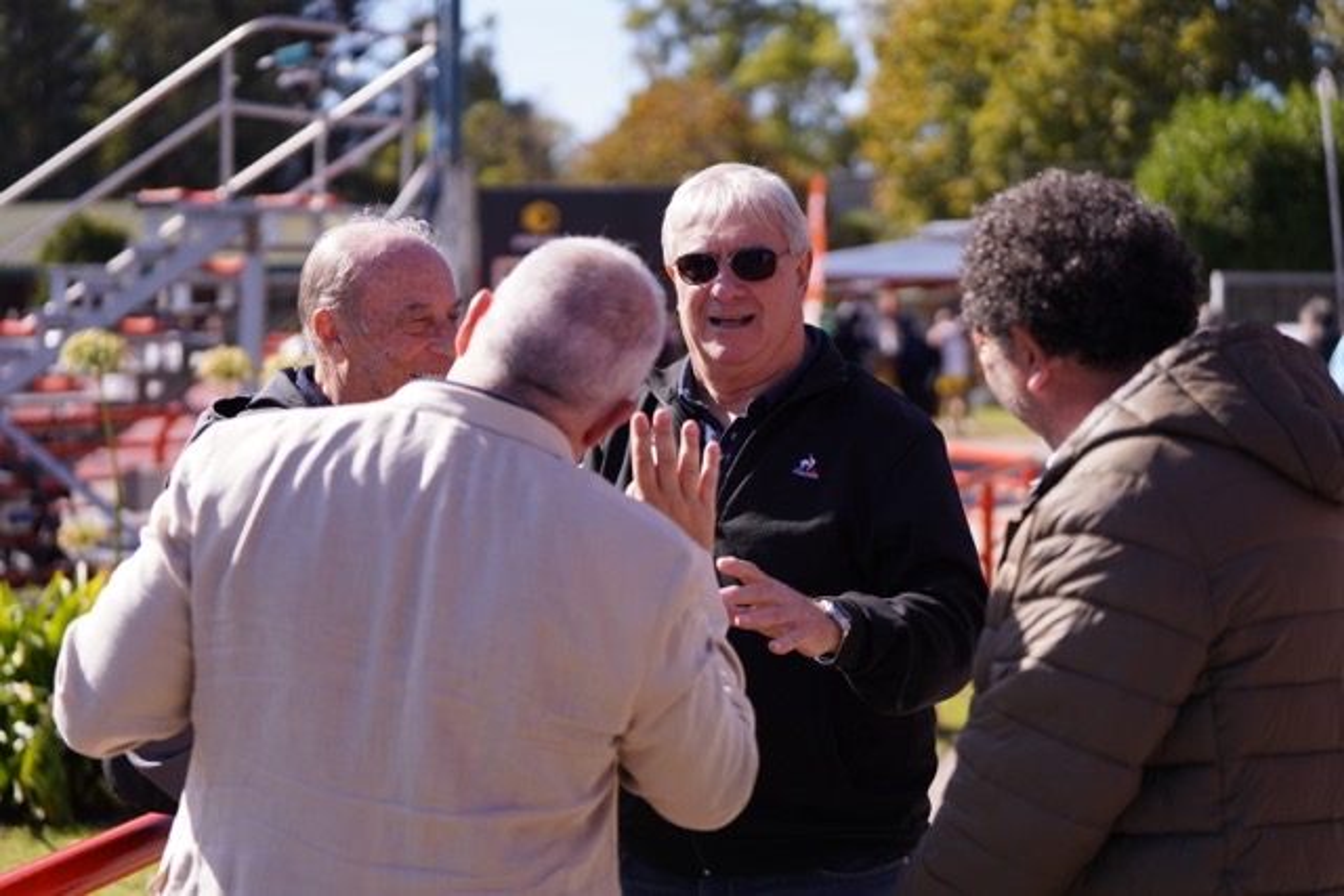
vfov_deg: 19.5
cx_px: 672
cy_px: 448
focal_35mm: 70
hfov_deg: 28.8
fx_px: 2614
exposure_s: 1/3200
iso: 400
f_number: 2.8
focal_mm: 70
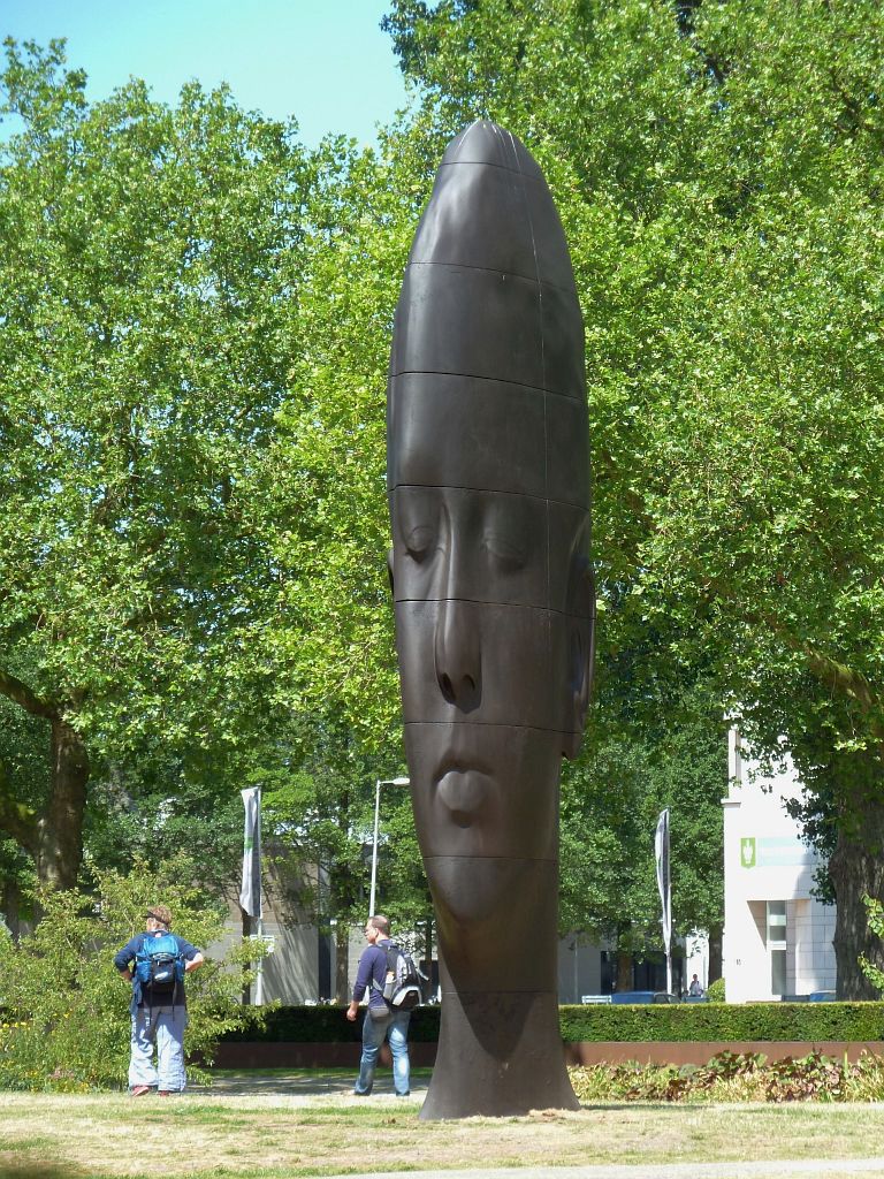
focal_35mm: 137
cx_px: 442
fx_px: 4665
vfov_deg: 14.4
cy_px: 590
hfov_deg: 10.8
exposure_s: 1/100
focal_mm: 22.5
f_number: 4.5
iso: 80
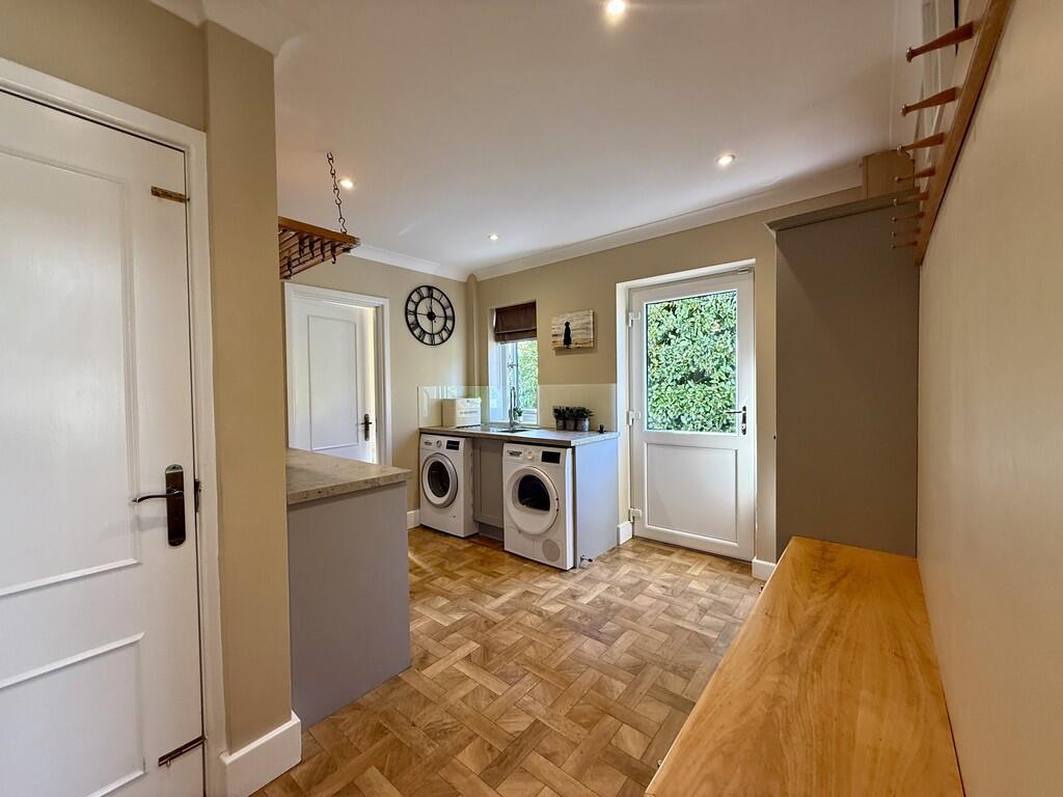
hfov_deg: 102.1
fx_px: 430
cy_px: 398
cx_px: 532
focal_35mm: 14
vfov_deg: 85.7
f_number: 2.2
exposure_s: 1/100
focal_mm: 2.22
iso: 125
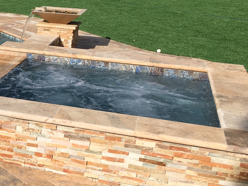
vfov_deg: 20.4
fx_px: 516
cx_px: -53
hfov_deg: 24.4
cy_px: 115
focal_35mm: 72
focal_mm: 4.15
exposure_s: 1/1603
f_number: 2.2
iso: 25
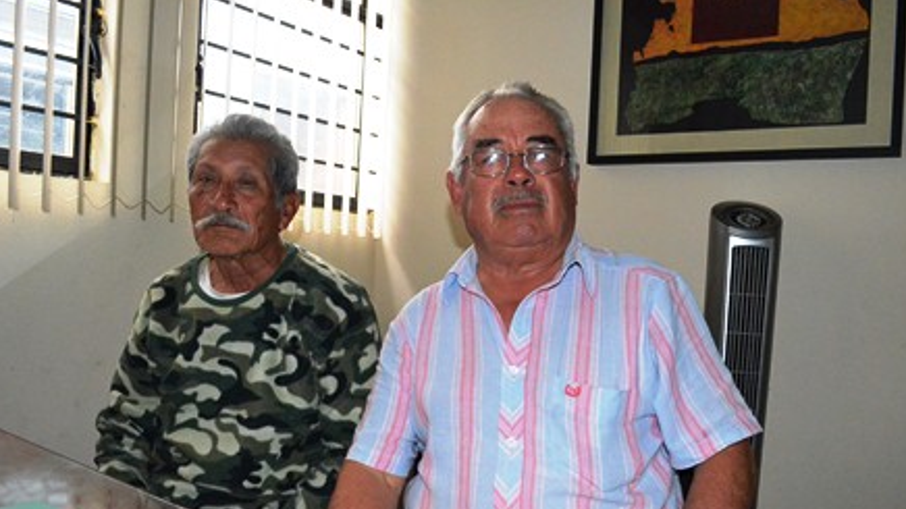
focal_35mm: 29
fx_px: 697
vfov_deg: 40.0
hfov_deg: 66.1
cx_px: 449
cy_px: 300
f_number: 8
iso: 6400
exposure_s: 1/60
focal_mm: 18
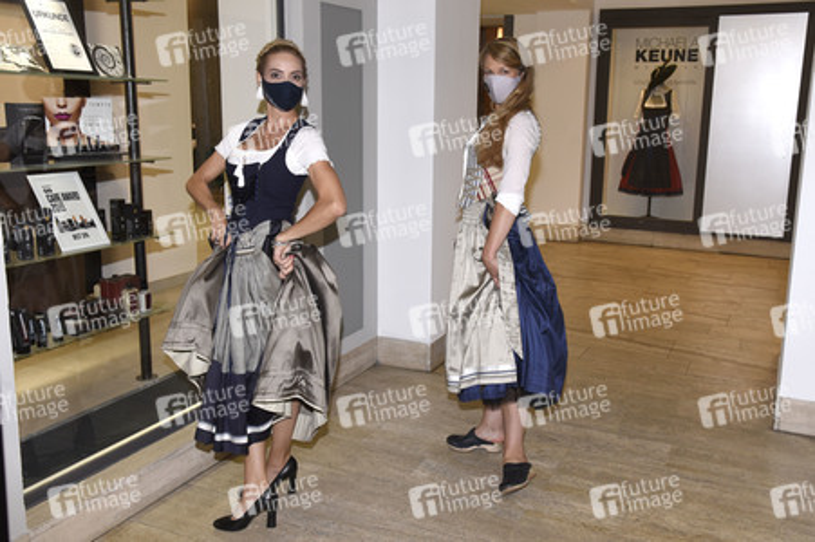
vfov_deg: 38.8
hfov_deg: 55.8
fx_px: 769
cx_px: 408
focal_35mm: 34
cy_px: 271
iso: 1000
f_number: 6.3
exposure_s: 1/160
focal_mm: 34
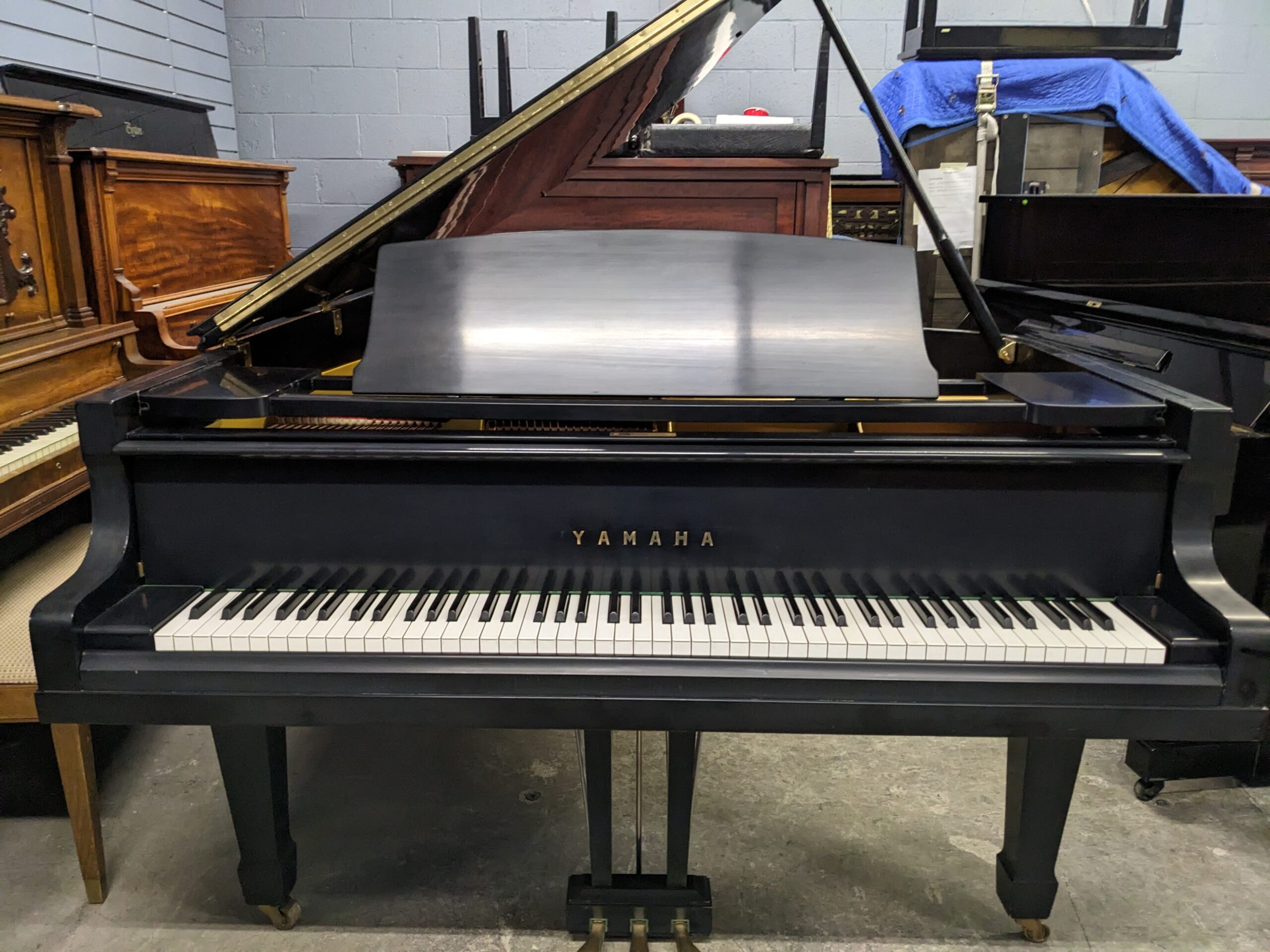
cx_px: 635
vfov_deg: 51.4
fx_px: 991
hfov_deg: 65.3
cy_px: 476
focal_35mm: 27
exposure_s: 1/40
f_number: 1.73
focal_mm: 4.38
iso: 294
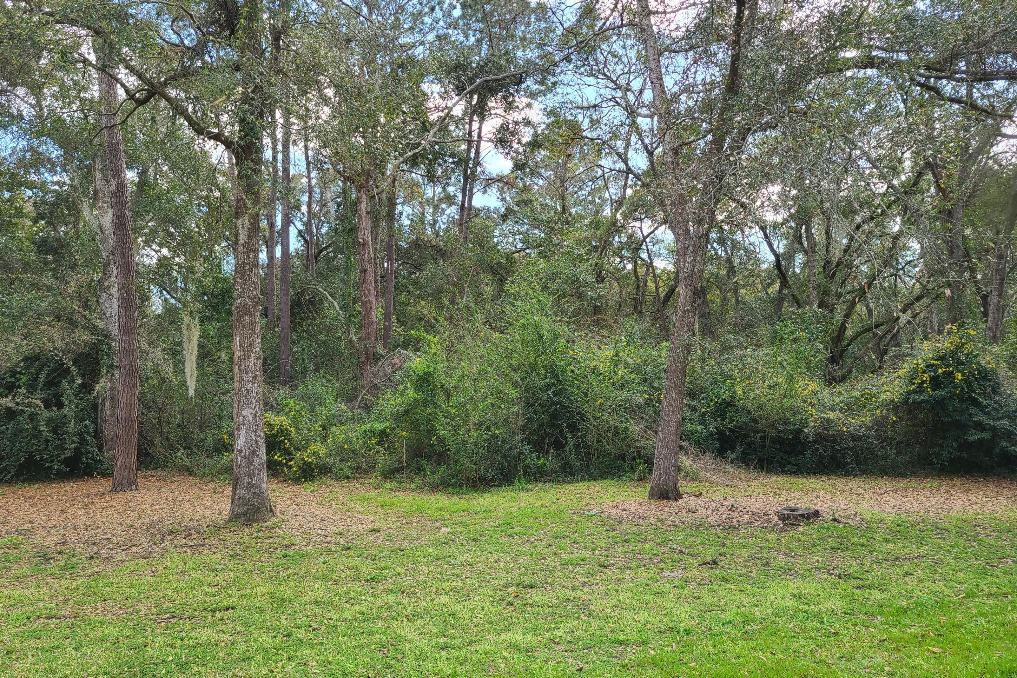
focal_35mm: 28
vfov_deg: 46.4
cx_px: 500
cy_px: 364
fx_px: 791
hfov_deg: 65.5
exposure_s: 1/237
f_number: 1.8
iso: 40
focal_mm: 5.4
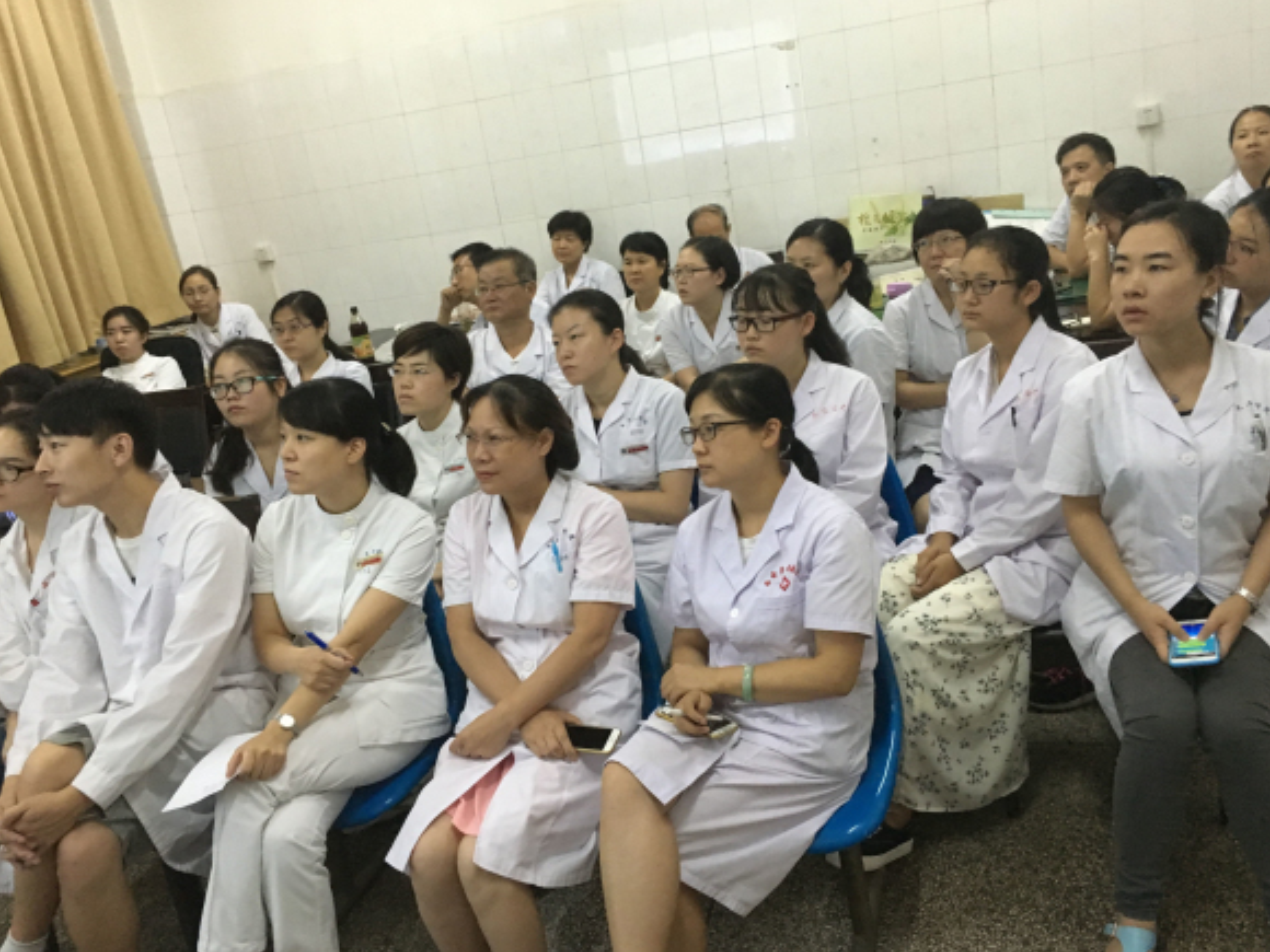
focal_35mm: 30
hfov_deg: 60.0
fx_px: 1101
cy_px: 466
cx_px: 644
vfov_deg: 46.8
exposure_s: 1/17
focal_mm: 4.15
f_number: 2.2
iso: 200
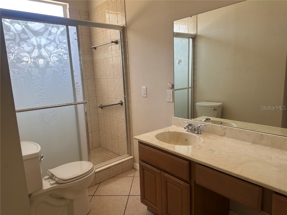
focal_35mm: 24
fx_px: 199
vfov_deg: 56.8
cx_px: 144
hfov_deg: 71.6
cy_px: 108
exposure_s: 1/121
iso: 100
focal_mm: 6.86
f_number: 1.78
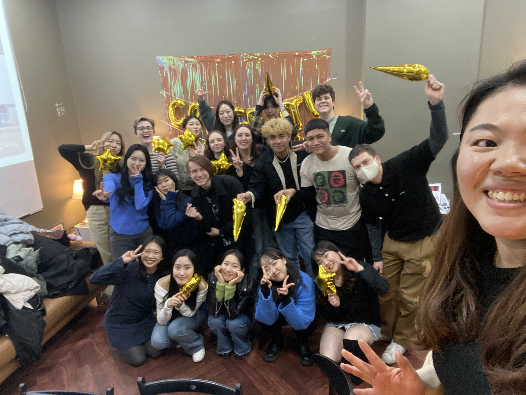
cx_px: 263
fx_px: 349
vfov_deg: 58.9
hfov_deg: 73.9
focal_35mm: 23
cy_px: 198
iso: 500
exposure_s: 1/30
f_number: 2.2
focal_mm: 2.71
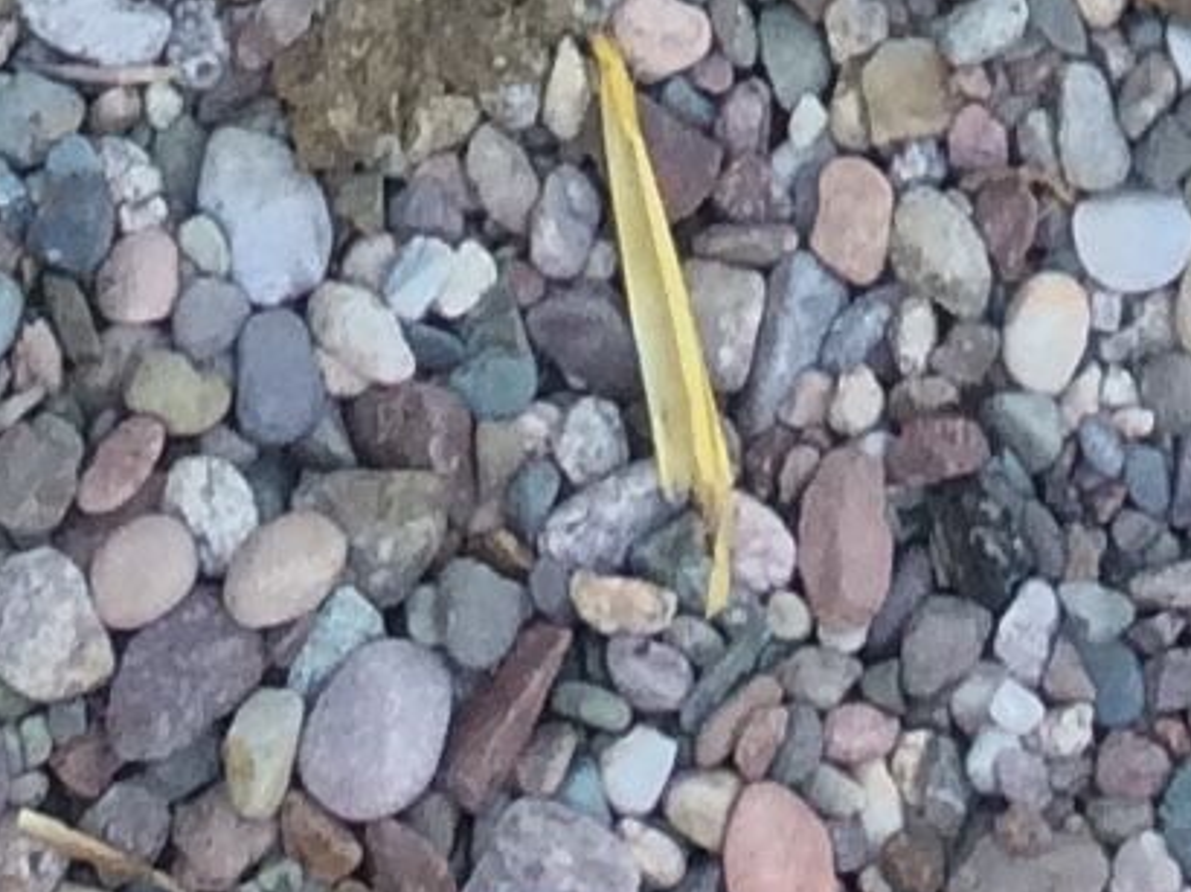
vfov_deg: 5.0
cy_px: -3821
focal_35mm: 231
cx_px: 610
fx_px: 7943
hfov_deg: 8.6
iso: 32
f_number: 2.2
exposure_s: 1/160
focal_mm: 4.15
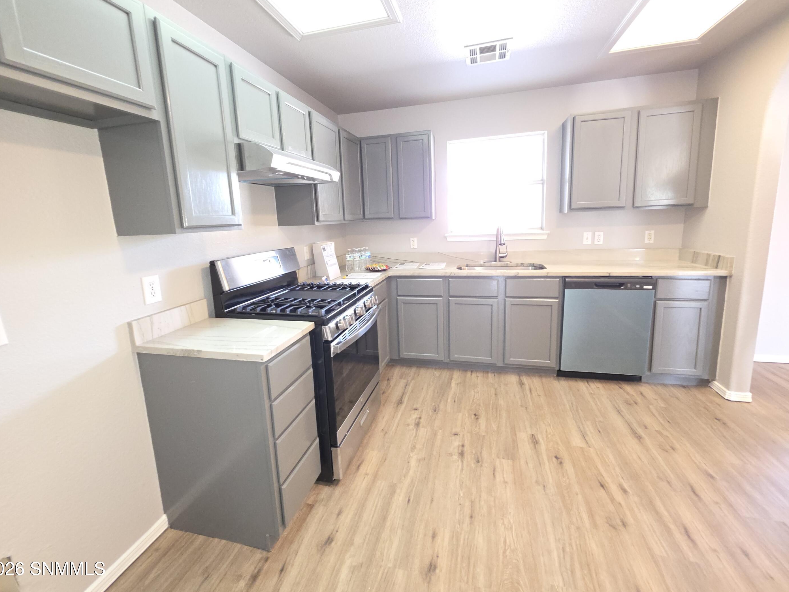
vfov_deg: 85.6
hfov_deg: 102.1
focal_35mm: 14
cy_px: 279
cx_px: 395
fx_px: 319
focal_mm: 2.2
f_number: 1.9
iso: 250
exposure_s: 1/30
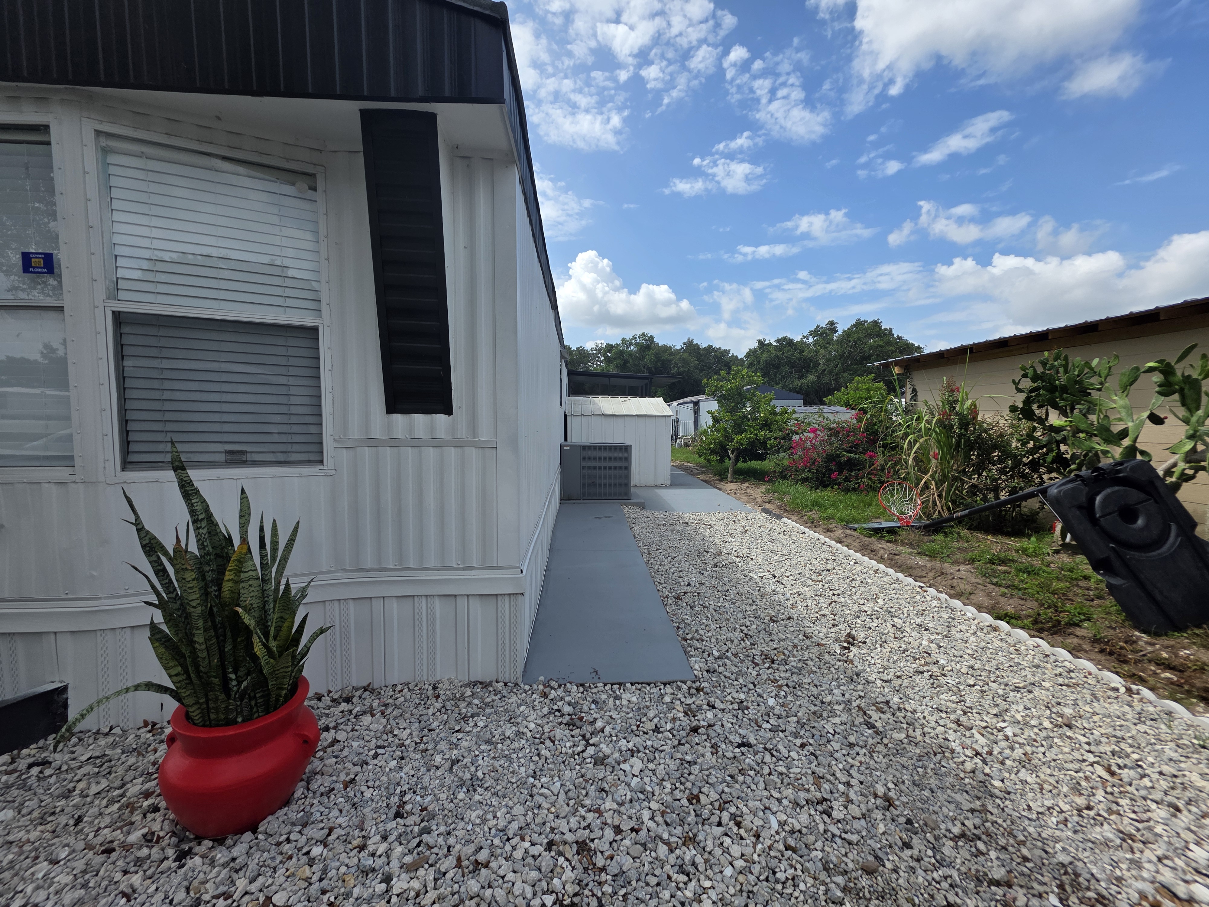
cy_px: 454
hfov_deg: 106.2
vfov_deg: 89.9
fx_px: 454
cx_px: 604
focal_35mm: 13
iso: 40
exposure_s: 1/2145
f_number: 1.9
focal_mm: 2.2
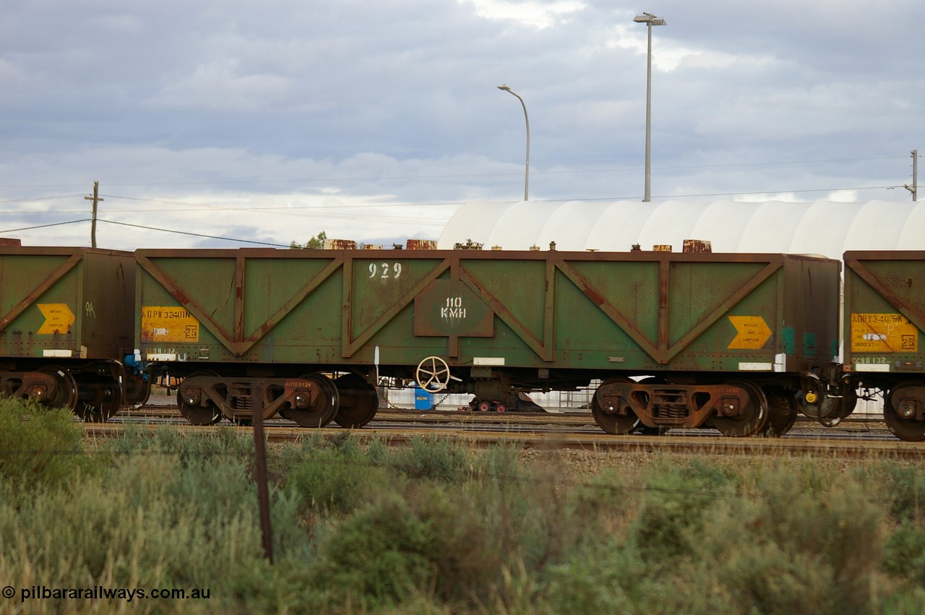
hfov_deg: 14.7
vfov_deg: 9.8
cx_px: 462
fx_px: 3581
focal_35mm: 140
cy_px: 308
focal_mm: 93
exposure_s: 1/180
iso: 200
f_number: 4.5
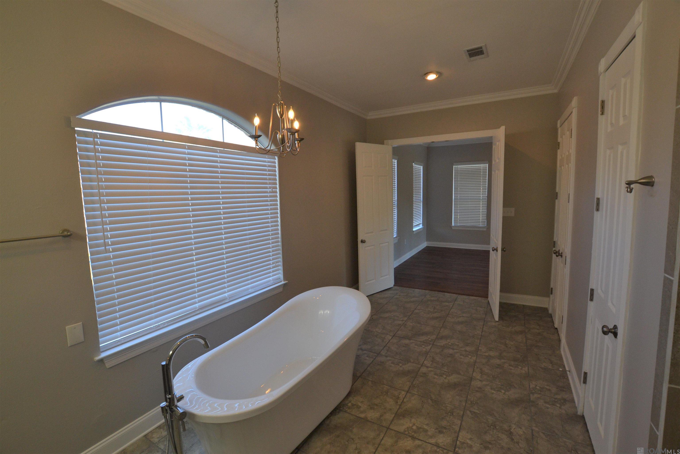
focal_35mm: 15
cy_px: 227
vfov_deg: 77.3
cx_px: 340
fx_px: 283
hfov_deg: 100.4
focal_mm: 10
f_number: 5.6
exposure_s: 1/125
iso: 400
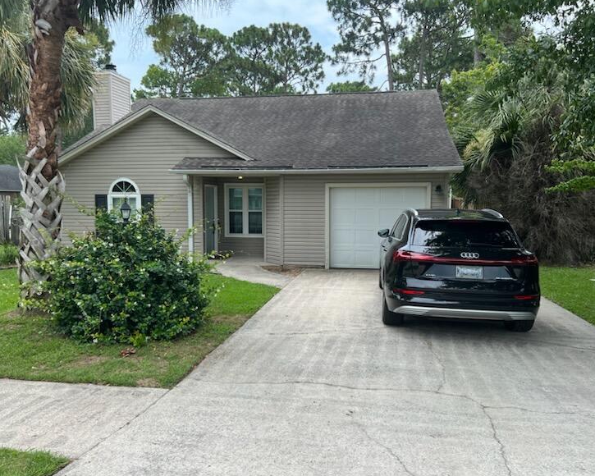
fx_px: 493
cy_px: 238
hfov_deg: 62.2
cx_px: 314
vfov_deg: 51.5
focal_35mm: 28
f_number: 1.5
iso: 50
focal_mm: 5.7
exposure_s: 1/1511
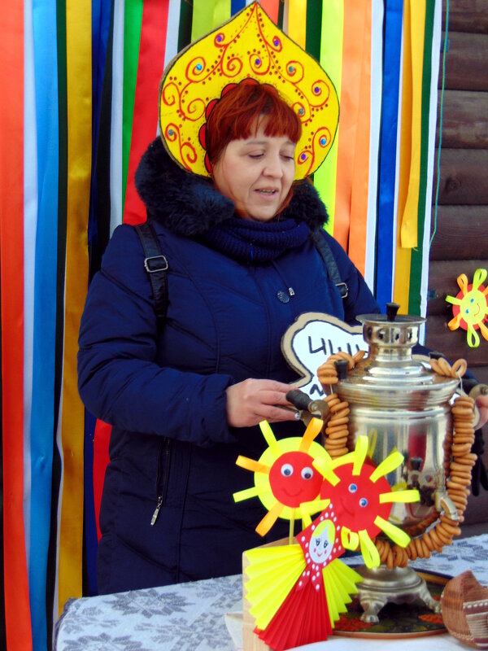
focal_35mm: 71
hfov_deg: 20.7
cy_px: 326
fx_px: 1335
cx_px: 244
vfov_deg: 27.4
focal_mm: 12.8
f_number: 3.7
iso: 80
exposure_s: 1/320
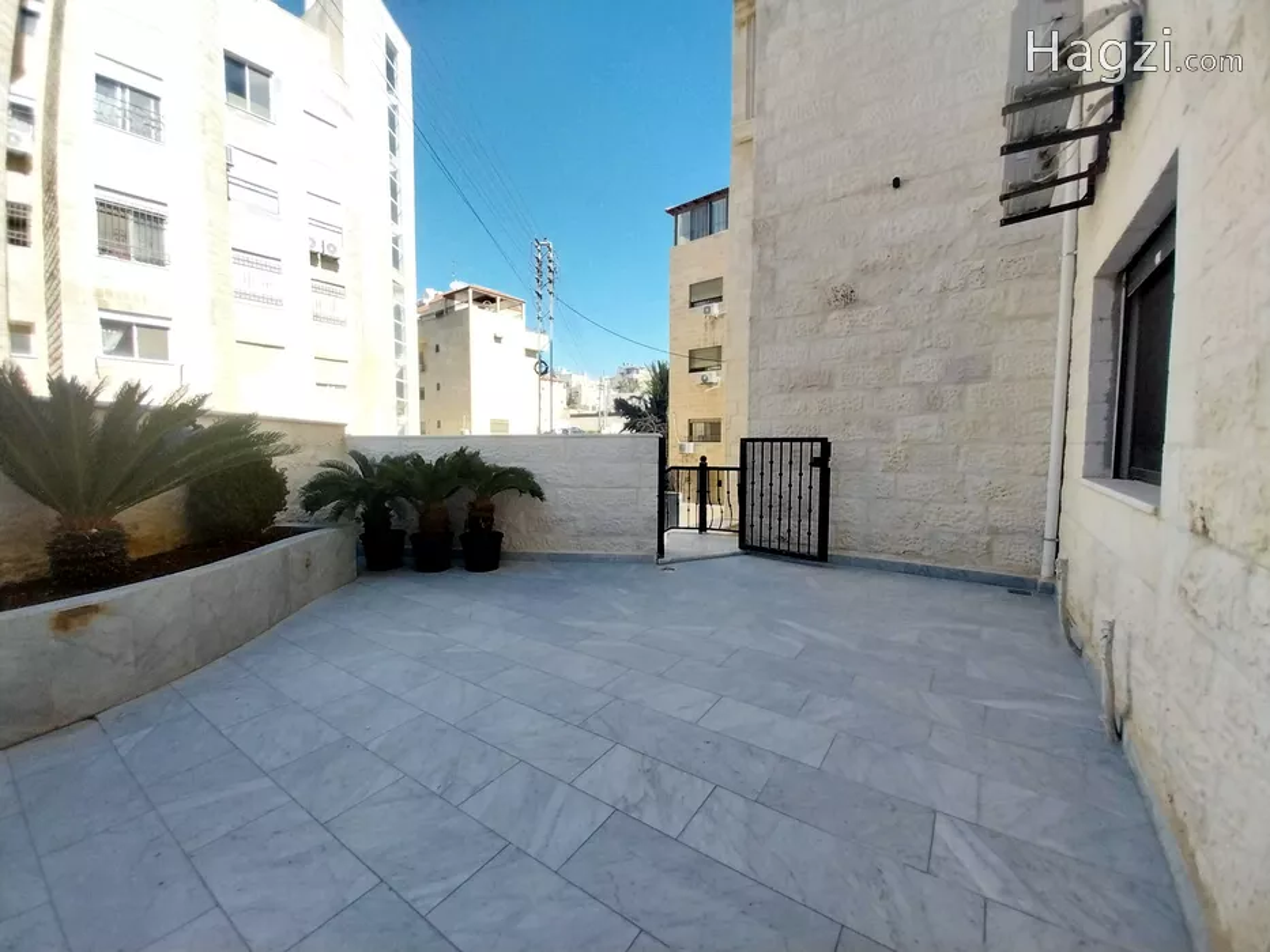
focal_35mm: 13
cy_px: 476
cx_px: 635
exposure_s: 1/267
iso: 64
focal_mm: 1.3
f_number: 2.2
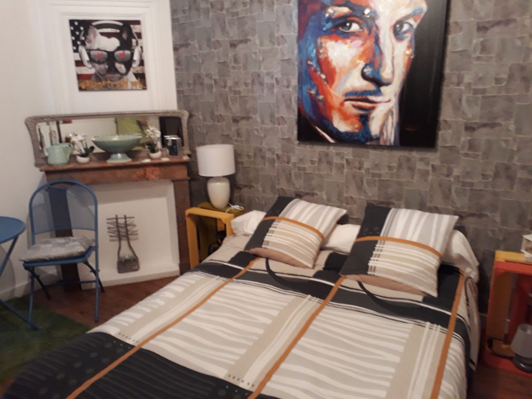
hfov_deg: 65.3
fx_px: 415
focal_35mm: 27
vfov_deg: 51.4
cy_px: 200
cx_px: 266
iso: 250
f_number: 1.9
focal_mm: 3.6
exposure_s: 1/17
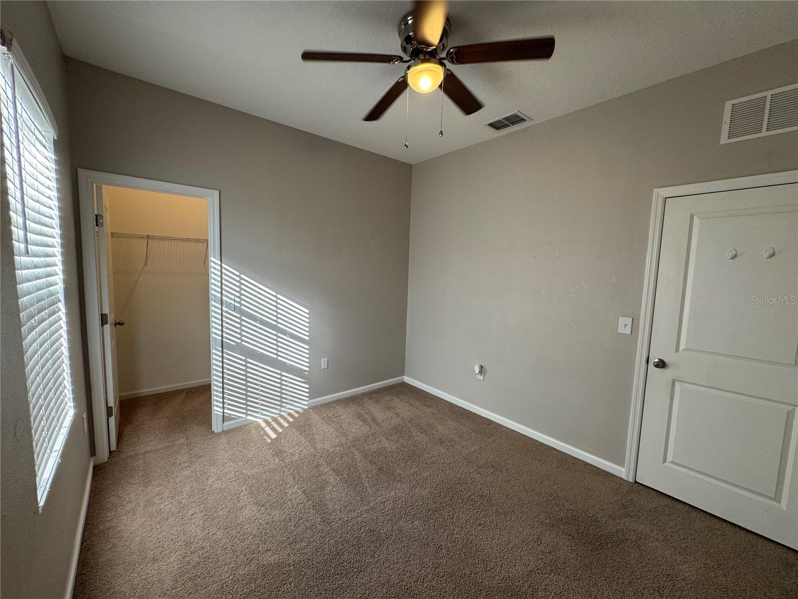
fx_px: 323
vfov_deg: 85.7
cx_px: 399
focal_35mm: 14
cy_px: 300
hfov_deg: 102.1
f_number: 2.2
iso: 80
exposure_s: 1/120
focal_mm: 2.22
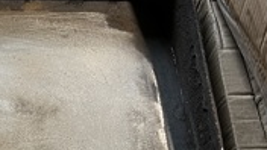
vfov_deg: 11.5
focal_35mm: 98
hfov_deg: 20.5
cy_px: 261
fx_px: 694
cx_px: -49
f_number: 1.5
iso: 125
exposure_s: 1/60
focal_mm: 5.7
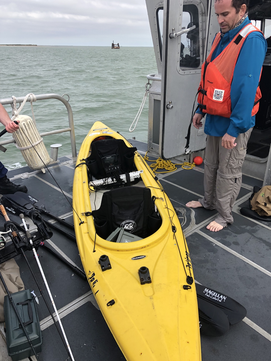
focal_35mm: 28
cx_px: 136
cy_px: 180
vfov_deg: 63.4
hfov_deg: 49.7
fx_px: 292
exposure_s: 1/827
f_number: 1.8
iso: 20
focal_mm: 4
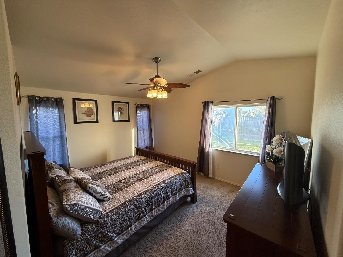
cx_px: 172
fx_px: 139
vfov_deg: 85.7
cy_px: 128
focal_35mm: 14
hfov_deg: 102.1
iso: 160
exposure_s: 1/120
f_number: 2.2
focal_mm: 2.22
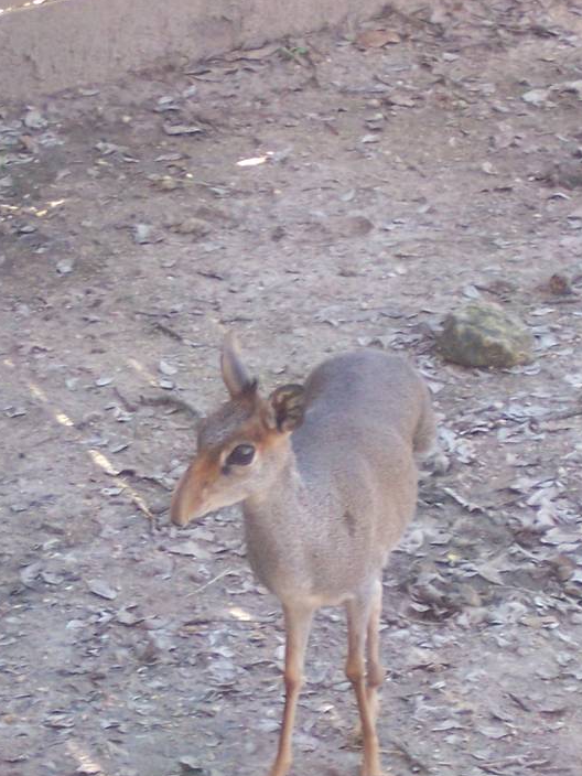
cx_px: 268
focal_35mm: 300
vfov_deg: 6.6
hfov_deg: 5.0
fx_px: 6725
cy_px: 629
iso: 140
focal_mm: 22
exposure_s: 1/45
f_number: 4.8
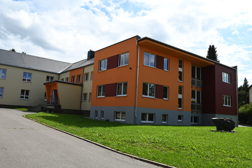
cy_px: 81
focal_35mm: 31
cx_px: 120
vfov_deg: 42.3
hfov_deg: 60.3
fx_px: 217
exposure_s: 1/250
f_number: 8
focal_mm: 29
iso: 100
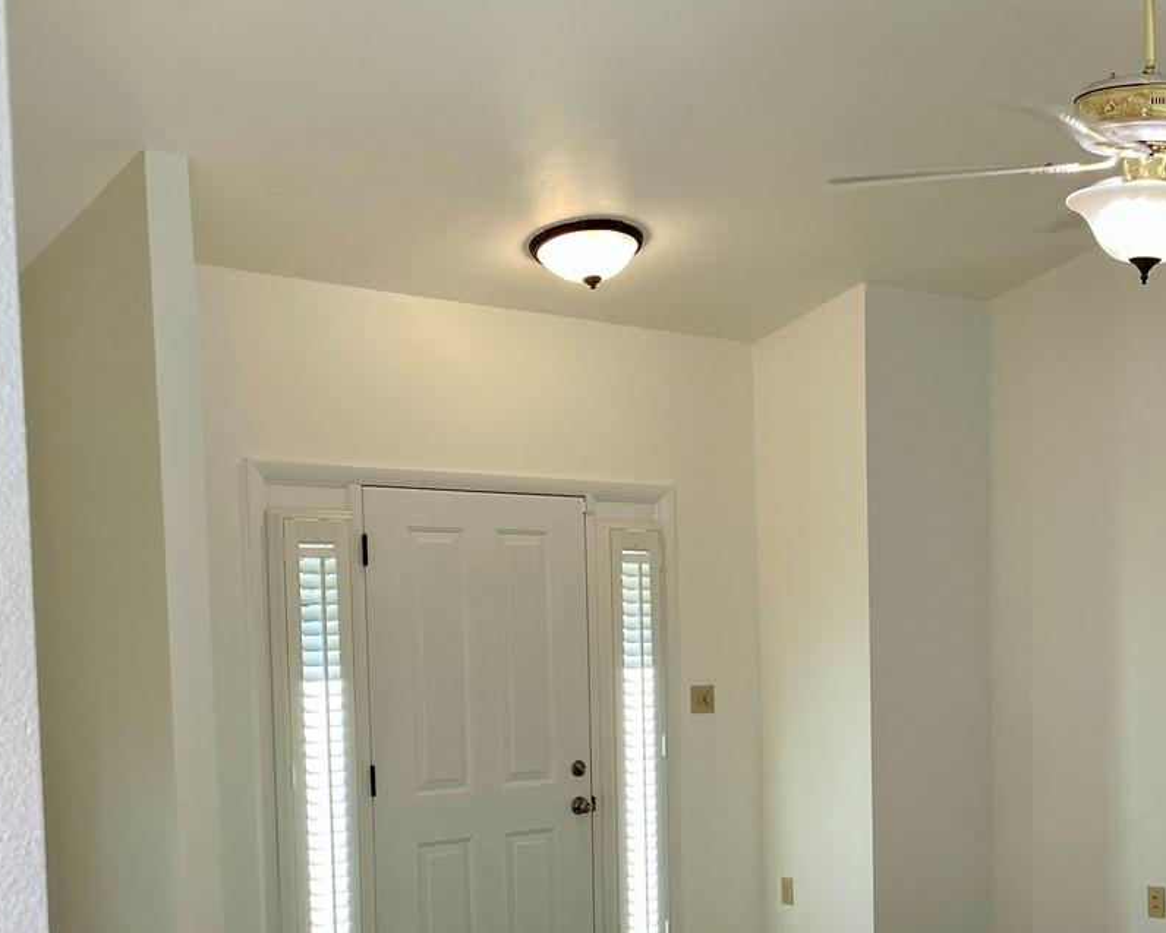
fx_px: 1760
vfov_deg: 29.0
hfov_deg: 35.3
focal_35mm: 51
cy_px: 748
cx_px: 962
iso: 50
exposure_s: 1/120
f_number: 1.8
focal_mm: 4.25
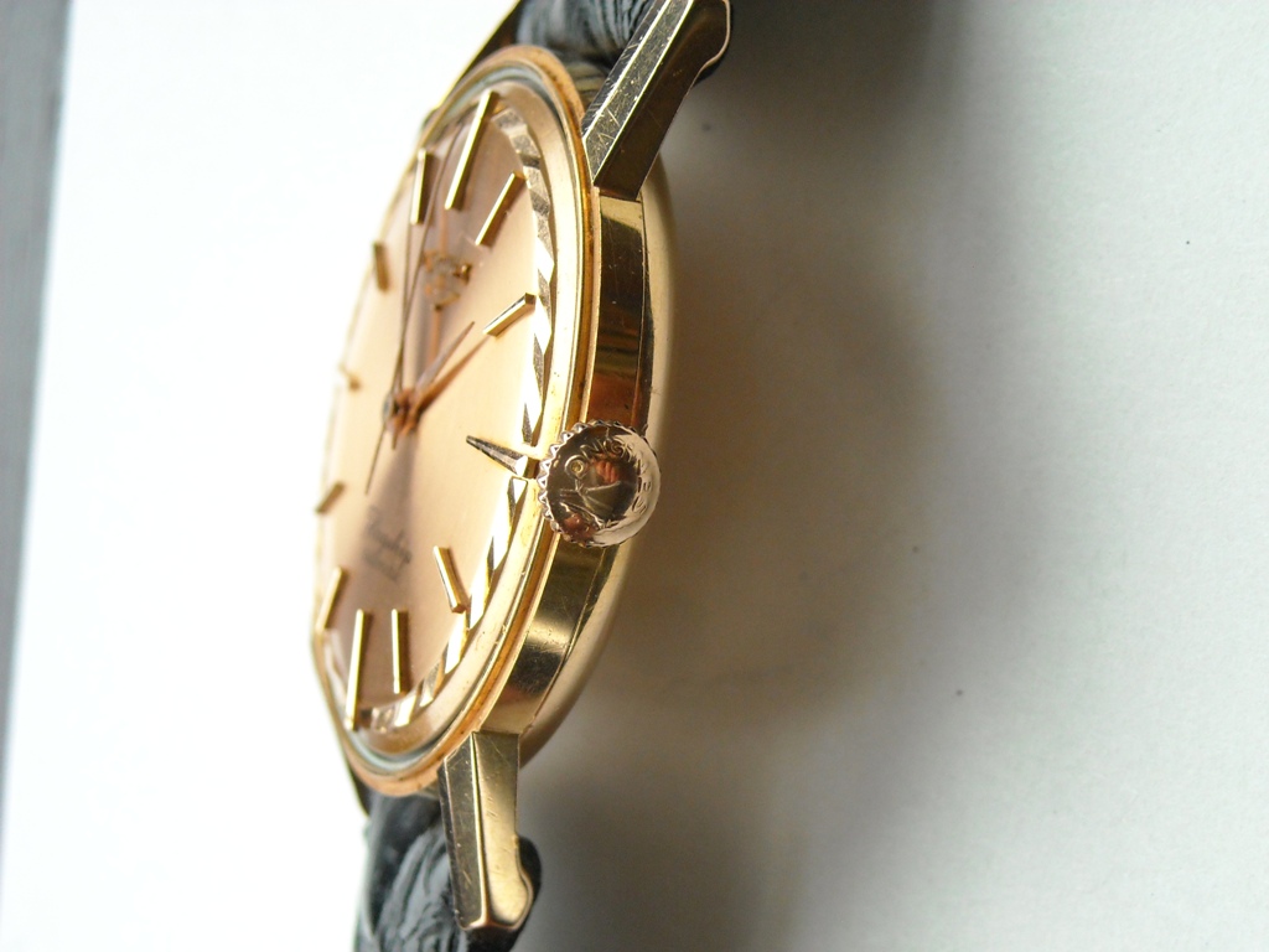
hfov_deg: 23.3
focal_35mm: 84
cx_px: 634
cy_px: 476
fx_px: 3079
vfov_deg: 17.6
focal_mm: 13.73
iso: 270
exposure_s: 1/52
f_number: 4.1
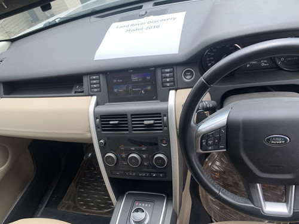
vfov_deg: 53.1
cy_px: 112
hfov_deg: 67.3
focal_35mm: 26
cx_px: 150
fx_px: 225
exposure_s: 1/231
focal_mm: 4.25
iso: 25
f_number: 1.8
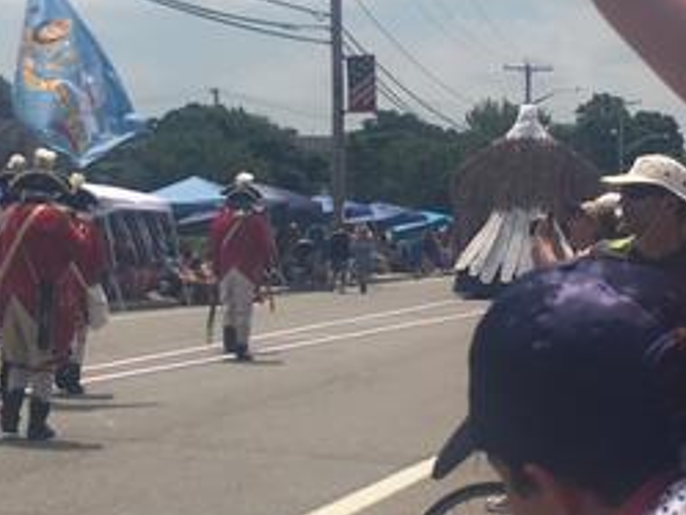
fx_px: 1844
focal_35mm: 93
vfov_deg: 15.9
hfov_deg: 21.1
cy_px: 185
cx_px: 333
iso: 25
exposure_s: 1/3663
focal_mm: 4.15
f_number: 2.2
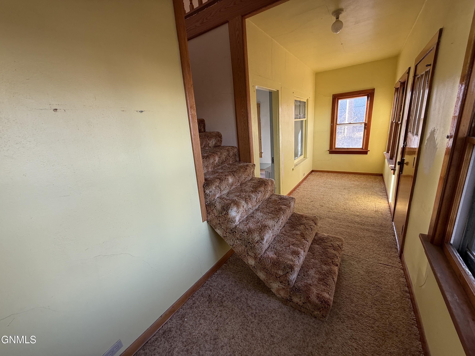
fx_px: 192
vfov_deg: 85.7
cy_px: 178
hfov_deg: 102.1
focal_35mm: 14
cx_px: 238
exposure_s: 1/99
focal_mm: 2.22
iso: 100
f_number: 2.2
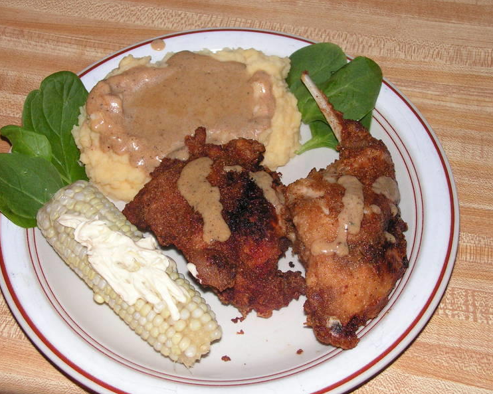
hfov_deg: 31.5
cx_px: 241
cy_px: 196
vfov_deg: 25.4
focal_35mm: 60
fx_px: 875
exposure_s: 1/60
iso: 200
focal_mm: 9.6
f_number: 3.3
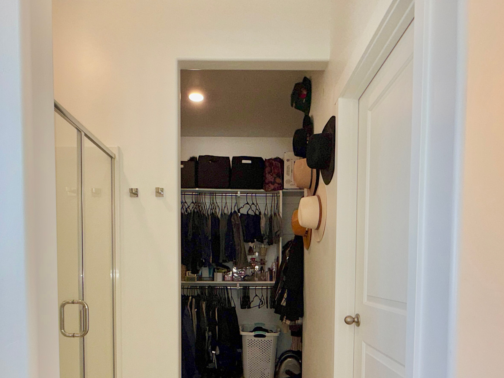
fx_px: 349
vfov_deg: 54.1
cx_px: 243
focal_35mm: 24
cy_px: 286
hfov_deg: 71.6
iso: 32
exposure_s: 1/120
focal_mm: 2.22
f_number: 2.2
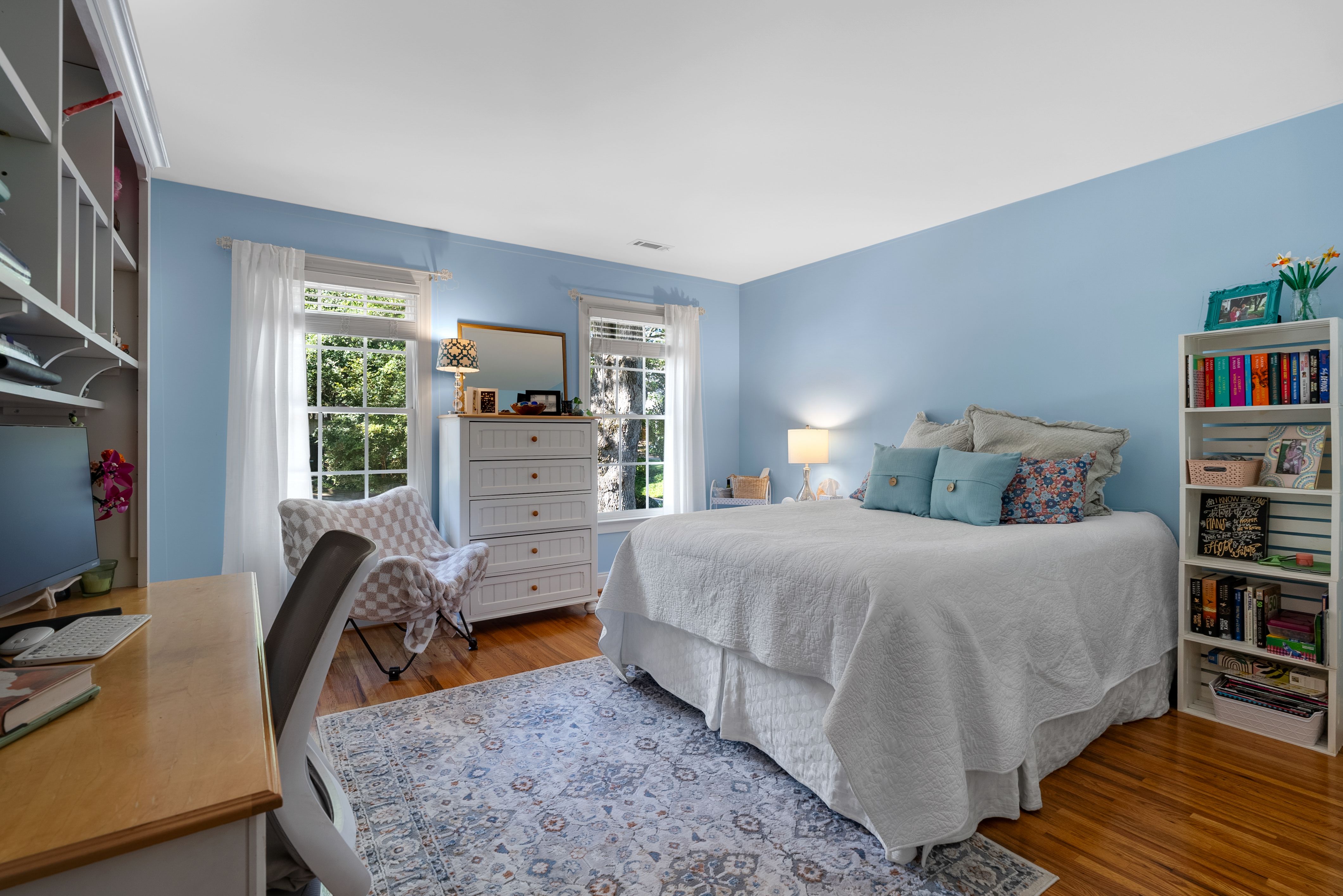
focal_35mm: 16
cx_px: 672
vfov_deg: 73.8
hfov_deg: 96.7
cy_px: 448
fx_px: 597
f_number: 8
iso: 200
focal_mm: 16
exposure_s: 1/3
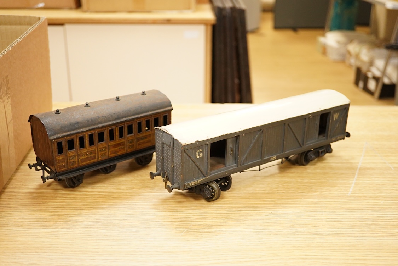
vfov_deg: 29.9
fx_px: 497
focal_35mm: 45
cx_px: 199
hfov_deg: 43.6
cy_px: 133
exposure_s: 1/160
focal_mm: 30
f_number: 4
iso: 2500
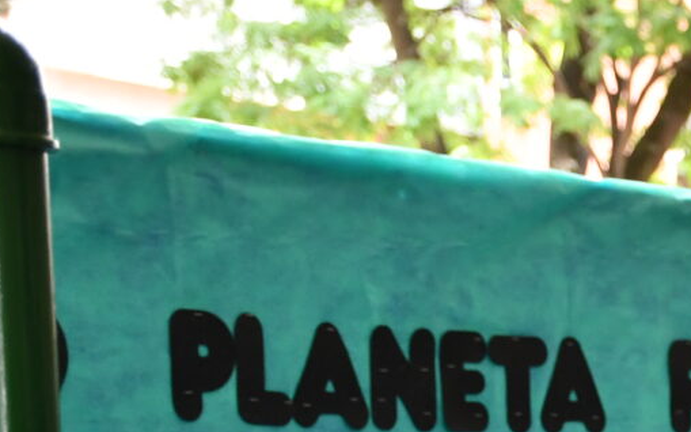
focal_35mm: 196
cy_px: 857
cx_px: 1229
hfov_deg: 10.1
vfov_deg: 6.5
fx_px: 3691
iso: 800
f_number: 4.2
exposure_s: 1/160
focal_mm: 34
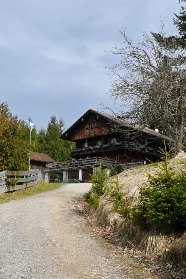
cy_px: 140
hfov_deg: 43.6
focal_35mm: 30
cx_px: 93
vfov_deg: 61.9
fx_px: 233
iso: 180
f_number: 5.6
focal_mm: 20
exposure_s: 1/250
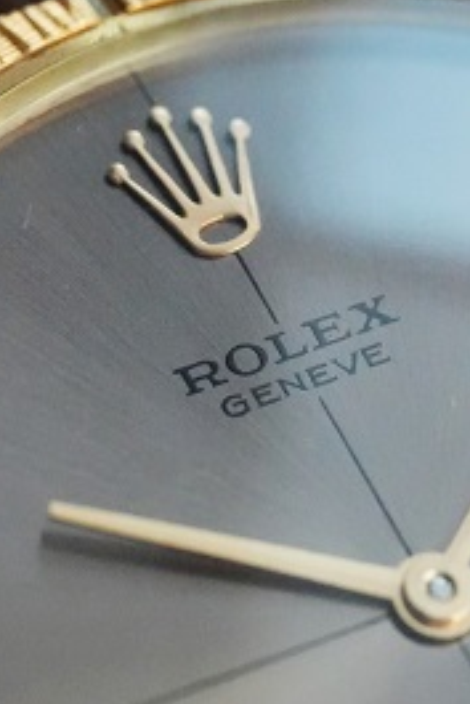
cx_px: 159
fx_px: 5437
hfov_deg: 4.9
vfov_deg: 7.4
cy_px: 448
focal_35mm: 278
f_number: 7.1
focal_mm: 105
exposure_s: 1/250
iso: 12800
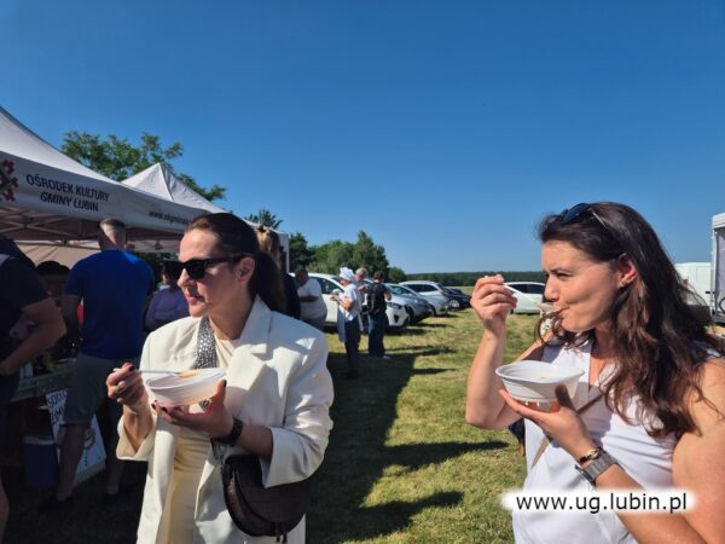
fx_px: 482
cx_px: 362
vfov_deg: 58.9
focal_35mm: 23
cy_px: 272
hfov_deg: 73.9
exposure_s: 1/3592
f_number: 1.8
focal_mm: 5.4
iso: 25
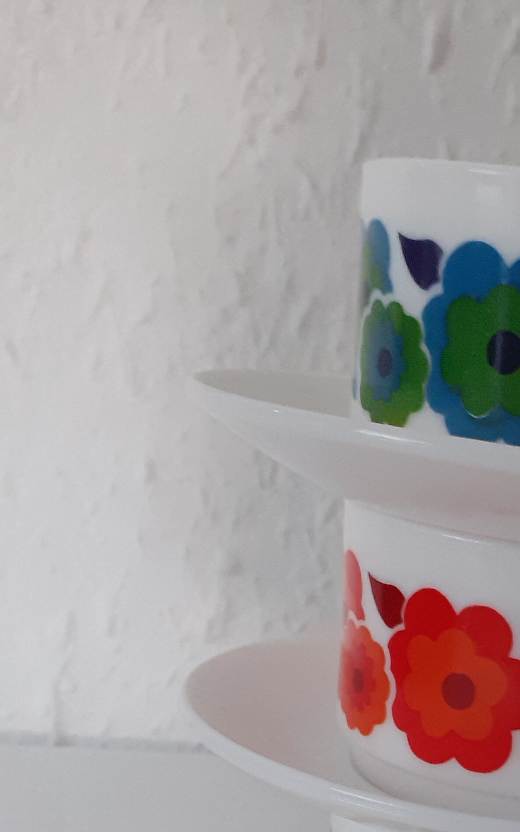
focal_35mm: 62
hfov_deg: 19.9
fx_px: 1406
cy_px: 859
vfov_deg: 30.3
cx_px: 589
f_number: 1.9
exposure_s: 1/33
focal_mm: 3.6
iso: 200
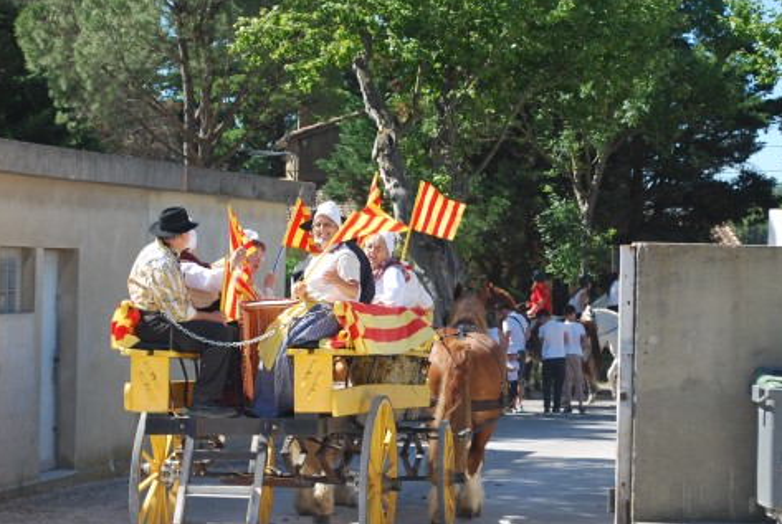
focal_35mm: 112
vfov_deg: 12.3
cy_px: 298
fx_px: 2430
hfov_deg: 18.3
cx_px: 312
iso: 100
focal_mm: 55
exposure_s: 1/160
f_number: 6.3
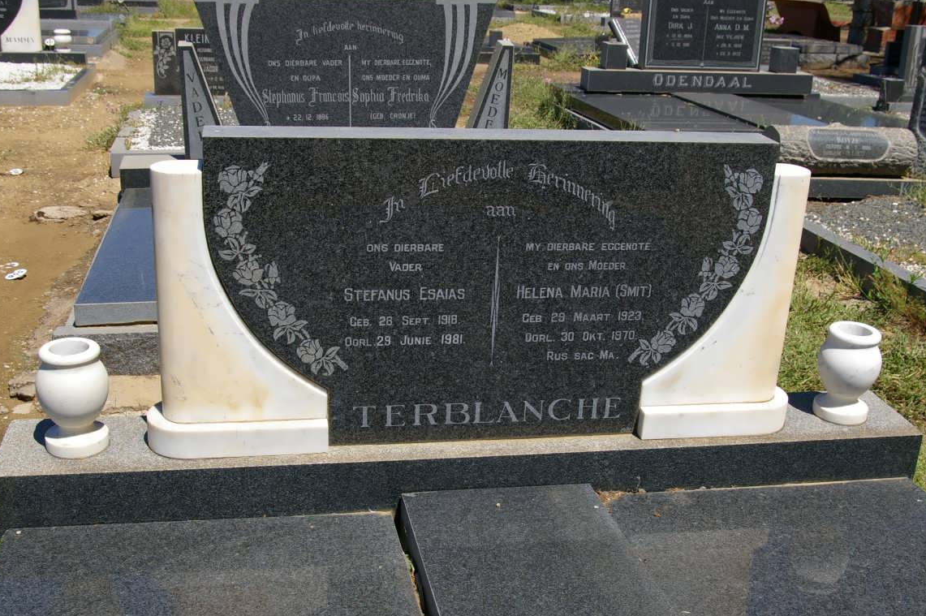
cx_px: 463
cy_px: 321
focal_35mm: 41
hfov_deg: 47.4
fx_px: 1054
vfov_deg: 32.6
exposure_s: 1/350
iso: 200
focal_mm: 26
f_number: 8
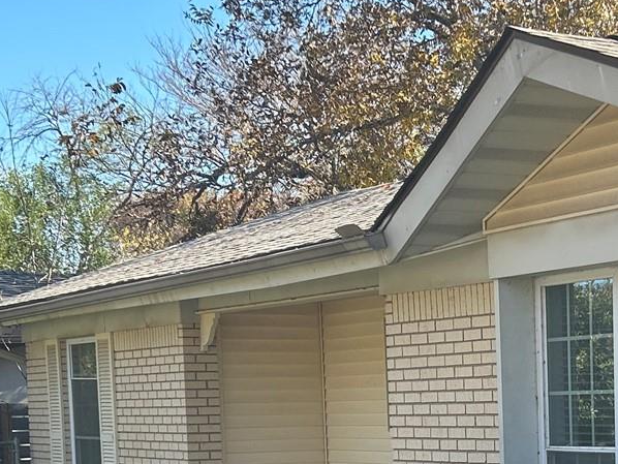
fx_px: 1590
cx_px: 579
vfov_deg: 16.1
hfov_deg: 21.4
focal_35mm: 89
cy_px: 515
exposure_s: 1/1079
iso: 50
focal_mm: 5.7
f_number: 1.5
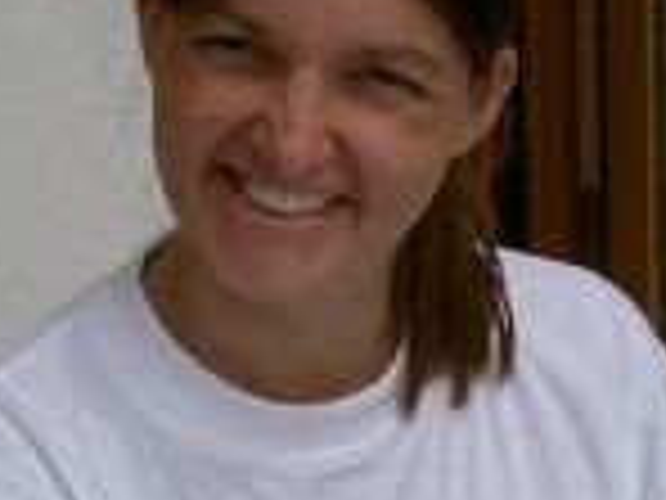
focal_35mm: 176
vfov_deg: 8.4
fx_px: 3386
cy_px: 491
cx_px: 526
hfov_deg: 11.2
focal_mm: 8
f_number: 4.7
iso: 100
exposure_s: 1/714
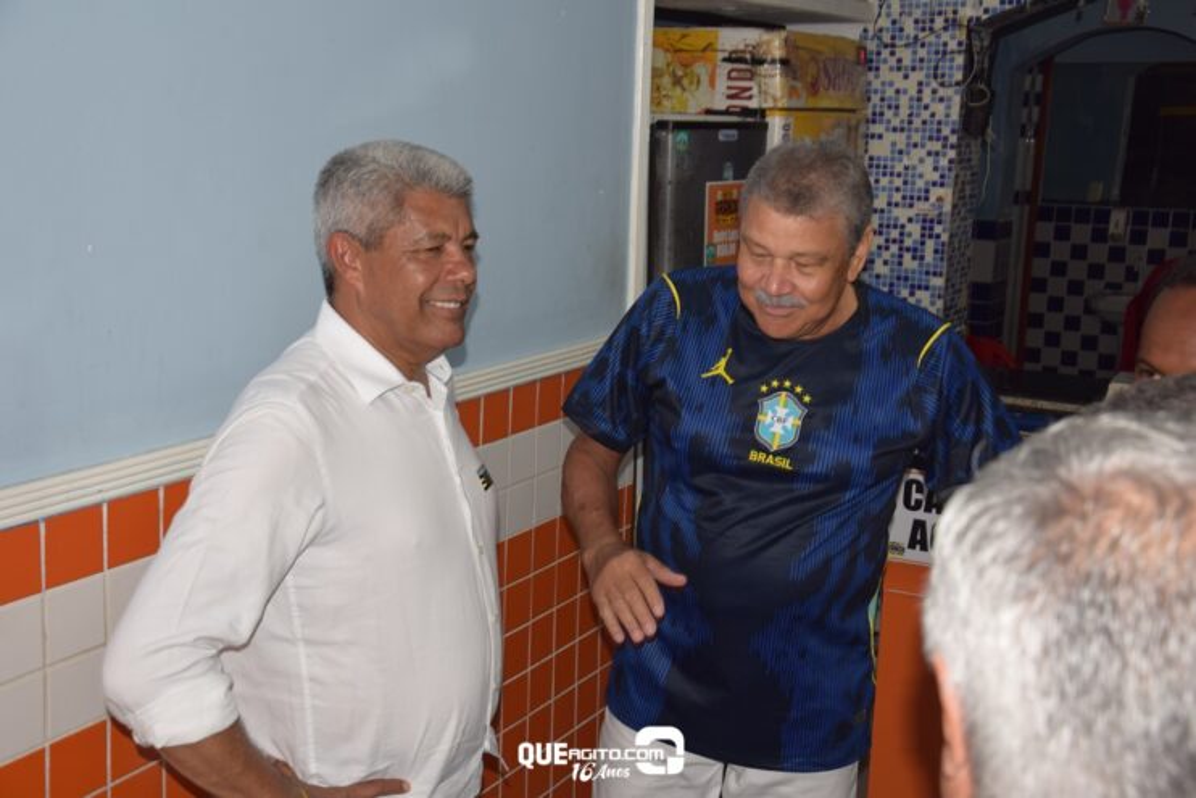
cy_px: 399
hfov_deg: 41.1
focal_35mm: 48
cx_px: 598
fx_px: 1595
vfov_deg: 28.1
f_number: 5.6
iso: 400
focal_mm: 32
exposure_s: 1/125
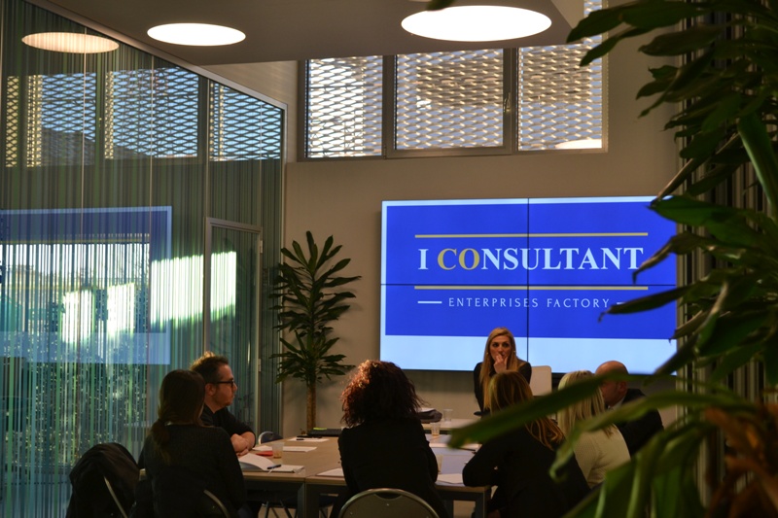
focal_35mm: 60
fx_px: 1296
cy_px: 259
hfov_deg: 33.4
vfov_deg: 22.6
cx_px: 389
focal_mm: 40
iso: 400
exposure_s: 1/80
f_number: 5.3
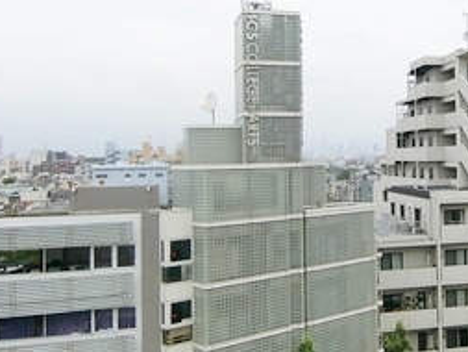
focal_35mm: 48
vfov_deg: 30.2
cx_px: 388
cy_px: 146
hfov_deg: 37.9
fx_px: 649
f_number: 6.9
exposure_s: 1/320
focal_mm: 4.06
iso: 80
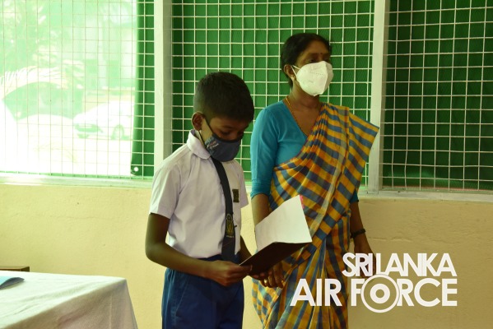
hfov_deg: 28.1
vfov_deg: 18.9
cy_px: 164
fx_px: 986
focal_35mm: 72
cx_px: 246
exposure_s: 1/200
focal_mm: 72
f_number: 10
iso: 2000
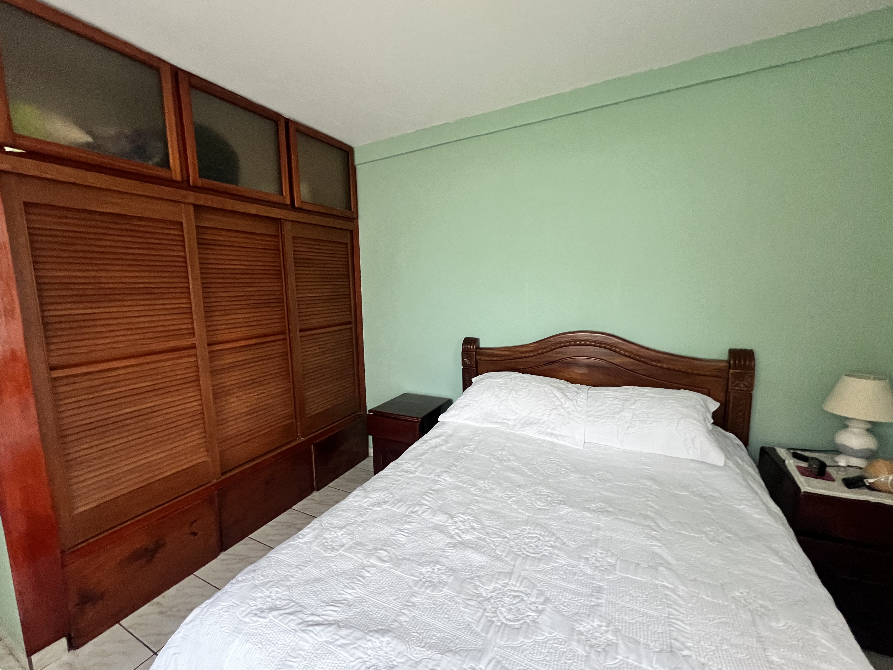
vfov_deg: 85.7
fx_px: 361
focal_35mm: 14
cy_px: 335
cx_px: 416
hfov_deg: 101.9
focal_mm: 1.57
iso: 640
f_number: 1.8
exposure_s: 1/60
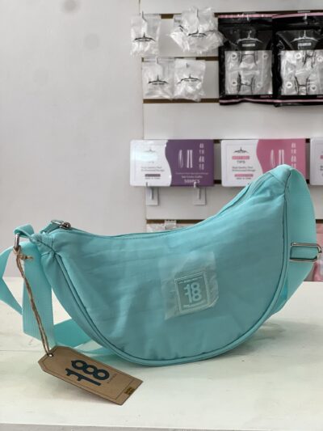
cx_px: 162
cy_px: 216
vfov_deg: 25.3
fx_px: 958
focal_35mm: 77
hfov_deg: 19.1
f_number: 2.8
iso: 160
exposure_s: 1/121
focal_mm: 9
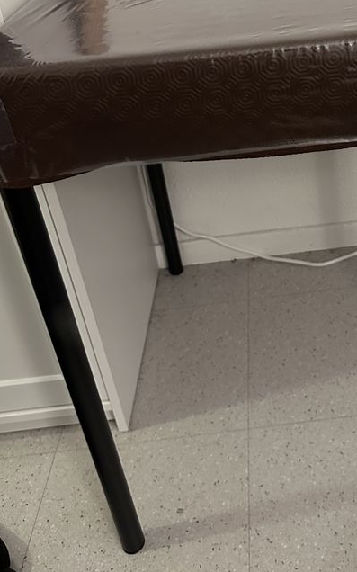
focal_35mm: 40
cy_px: 143
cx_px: 308
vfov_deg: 47.5
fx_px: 623
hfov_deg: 30.8
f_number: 1.78
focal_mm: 6.86
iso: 800
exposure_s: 1/33
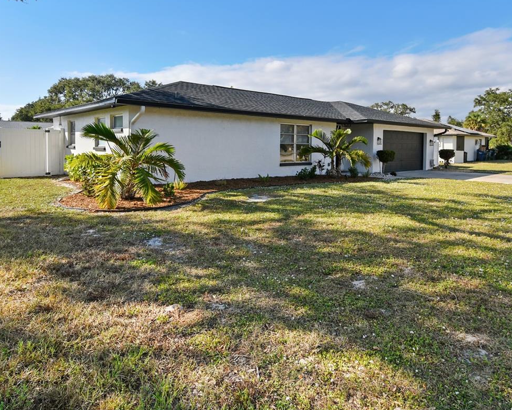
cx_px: 265
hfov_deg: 72.6
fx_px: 348
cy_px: 147
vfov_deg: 59.9
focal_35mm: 23
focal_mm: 10
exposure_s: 1/400
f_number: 7.1
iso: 100
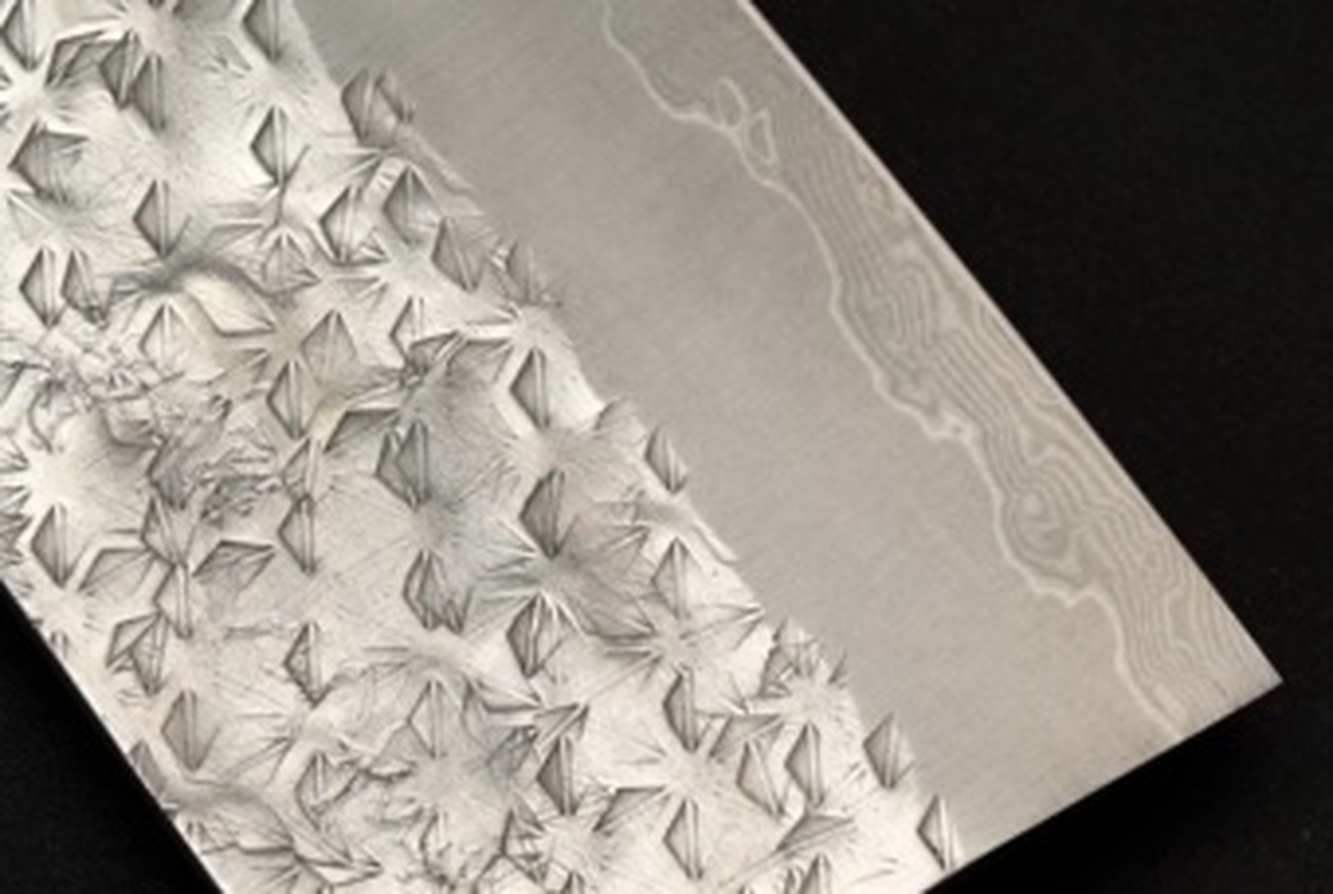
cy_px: 706
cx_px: 643
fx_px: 13205
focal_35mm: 356
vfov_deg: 3.9
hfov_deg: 5.8
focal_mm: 50
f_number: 5.6
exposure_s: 1/160
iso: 1000
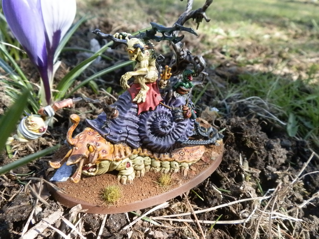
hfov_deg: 63.4
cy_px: 120
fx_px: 258
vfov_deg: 49.7
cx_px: 160
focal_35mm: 28
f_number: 3.1
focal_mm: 5
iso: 400
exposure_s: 1/640
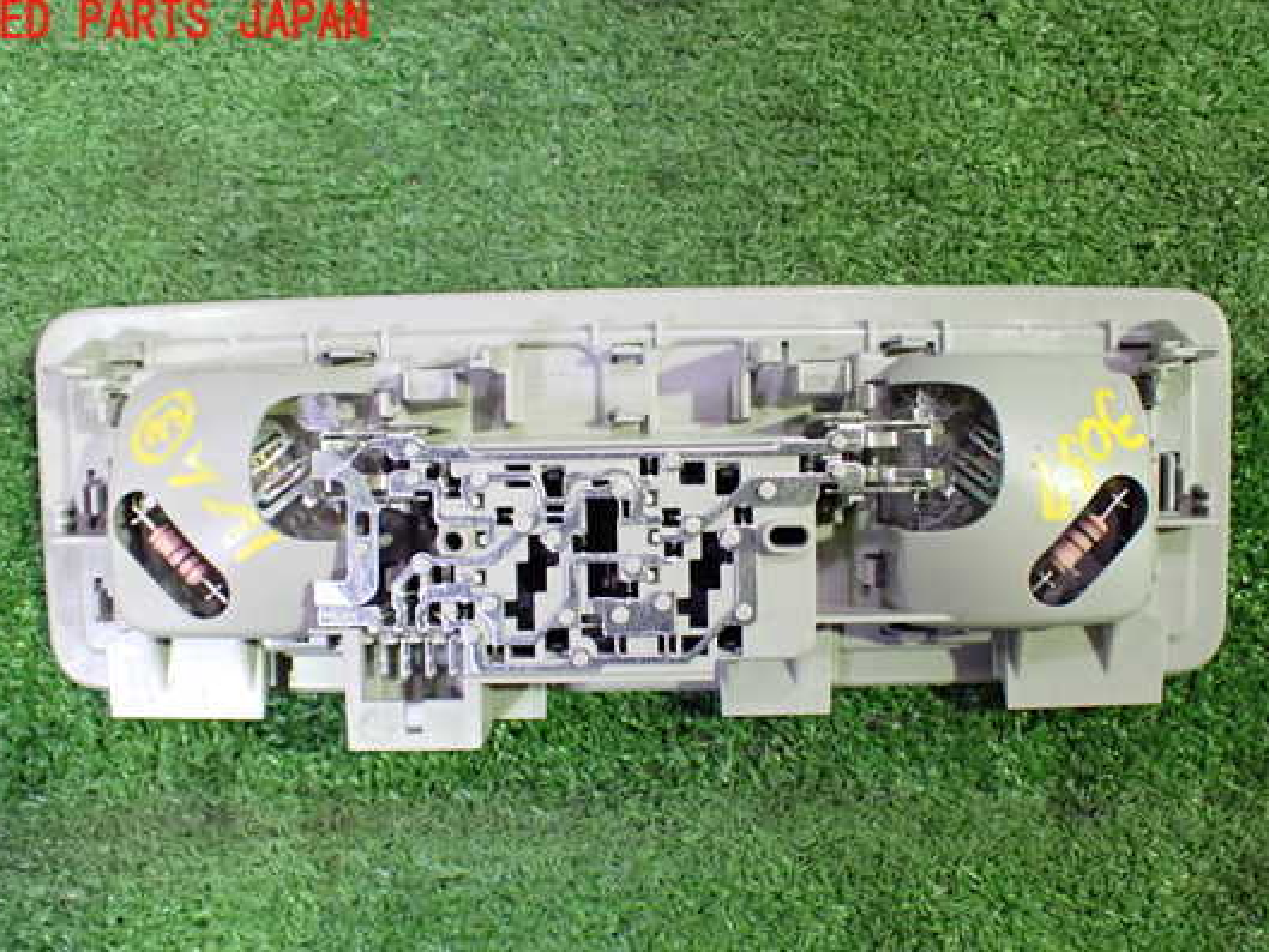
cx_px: 652
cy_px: 532
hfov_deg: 53.9
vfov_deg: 41.7
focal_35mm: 34
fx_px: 1247
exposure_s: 1/50
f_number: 2.3
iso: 800
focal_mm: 5.4
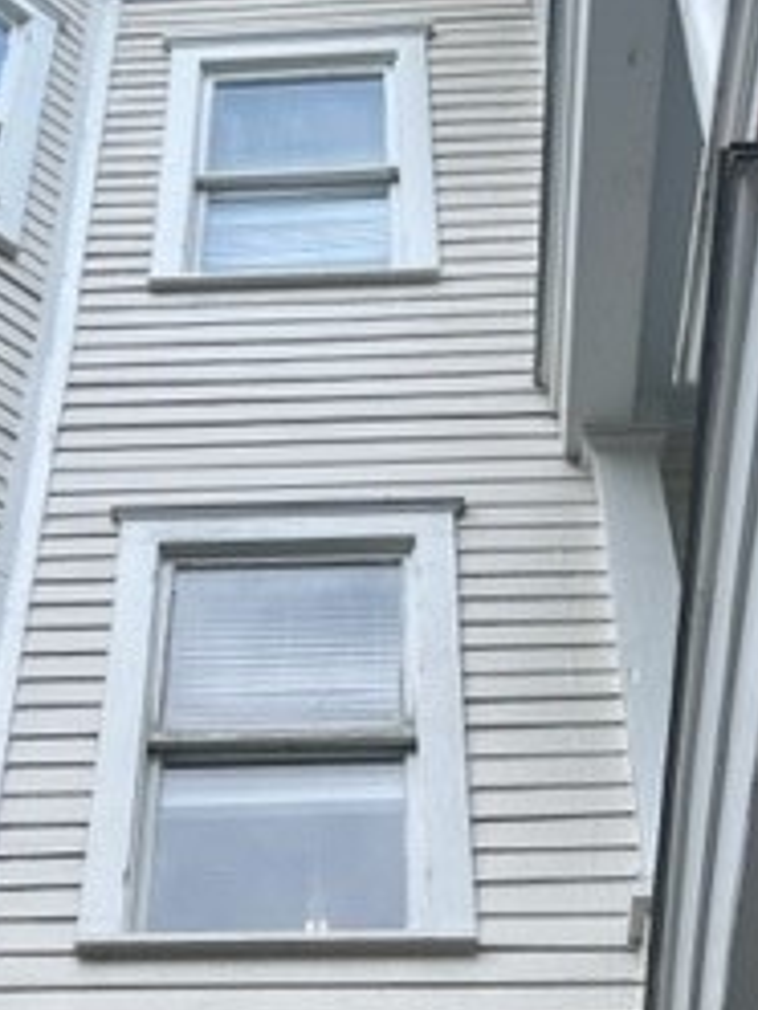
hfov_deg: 21.9
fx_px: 1956
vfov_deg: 27.0
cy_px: 1059
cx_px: 302
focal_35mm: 67
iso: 50
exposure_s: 1/804
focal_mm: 5.1
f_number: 1.6
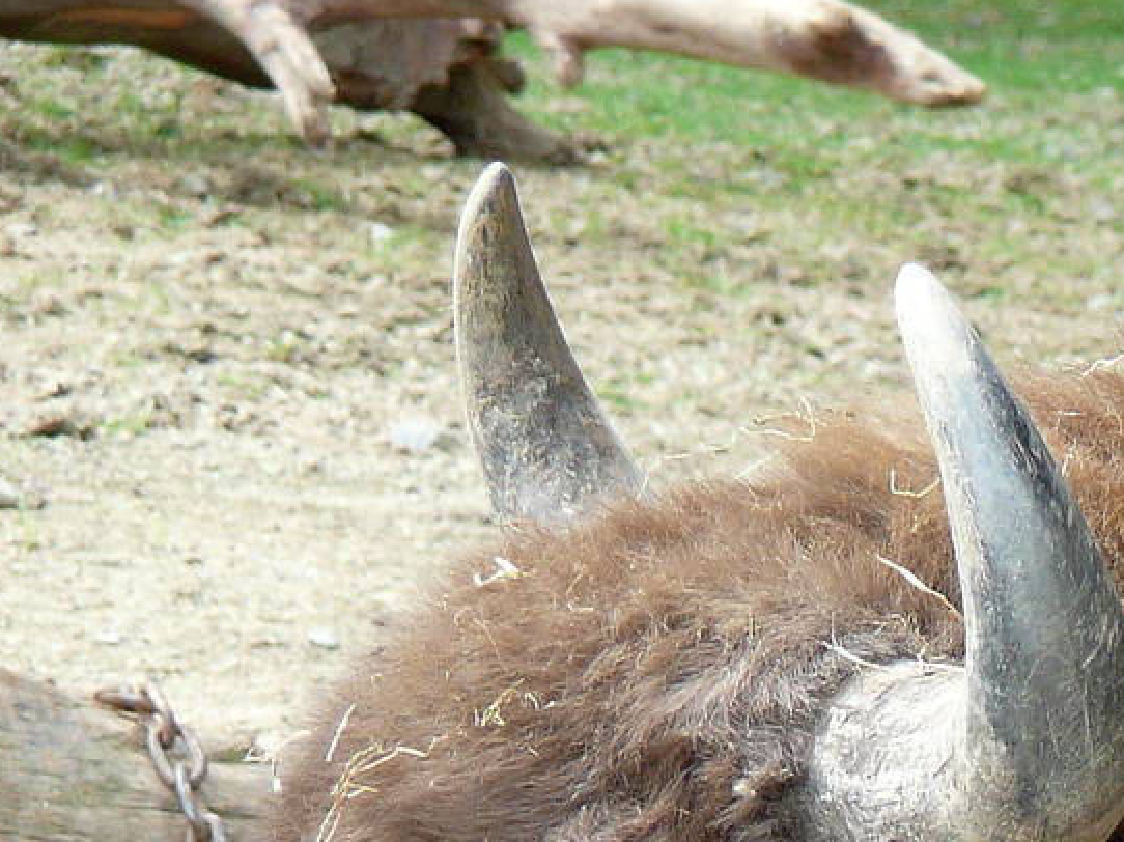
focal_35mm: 827
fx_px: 26841
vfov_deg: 1.8
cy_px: 1207
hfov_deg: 2.4
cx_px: 1346
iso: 100
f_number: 4.9
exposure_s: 1/30
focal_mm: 46
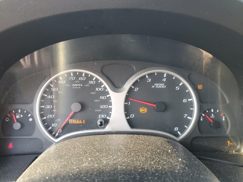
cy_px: 93
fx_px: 190
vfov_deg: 51.4
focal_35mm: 27
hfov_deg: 65.3
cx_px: 117
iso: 83
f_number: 1.5
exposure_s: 1/120
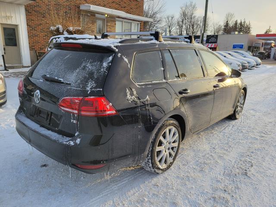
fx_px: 207
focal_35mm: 26
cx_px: 138
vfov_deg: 53.1
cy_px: 104
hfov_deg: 67.3
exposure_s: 1/616
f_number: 1.8
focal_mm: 5.4
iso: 40
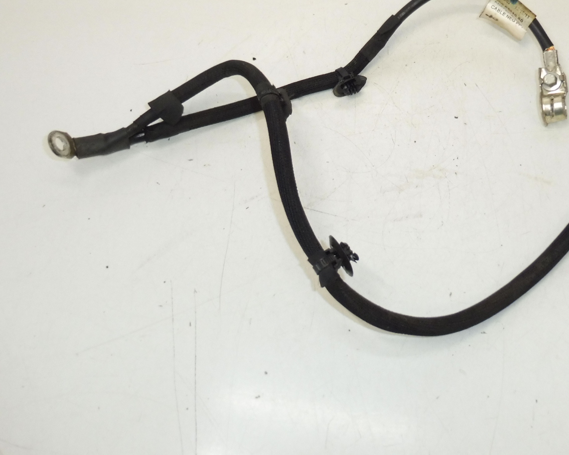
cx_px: 373
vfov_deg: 35.2
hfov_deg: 43.3
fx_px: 707
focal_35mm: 42
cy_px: 133
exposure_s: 1/125
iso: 200
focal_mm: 4.3
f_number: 3.5
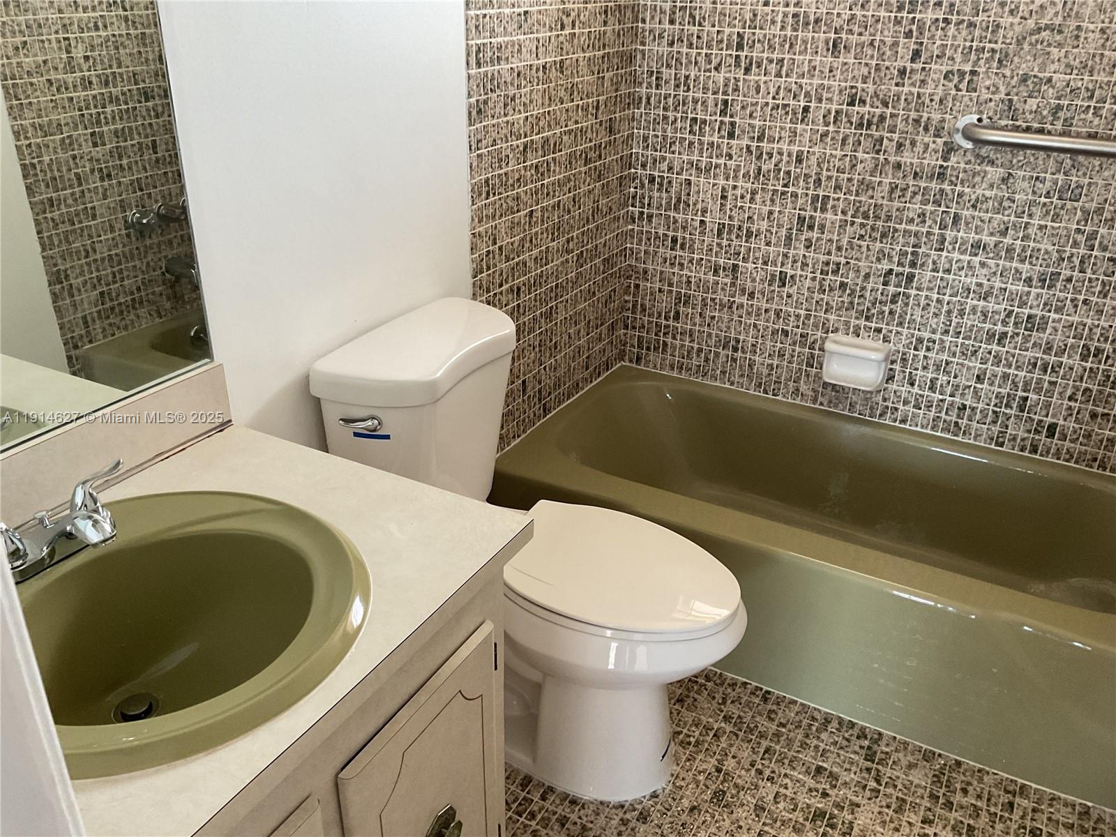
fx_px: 935
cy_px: 418
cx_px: 558
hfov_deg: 61.7
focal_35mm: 29
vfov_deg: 48.2
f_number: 1.8
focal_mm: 3
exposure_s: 1/60
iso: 125
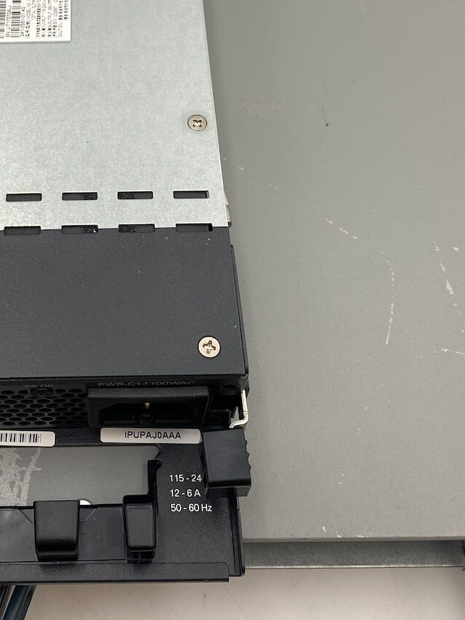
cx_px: 104
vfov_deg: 36.9
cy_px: 83
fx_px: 878
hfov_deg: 29.1
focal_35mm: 49
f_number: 1.8
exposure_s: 1/121
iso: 40
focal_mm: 4.25
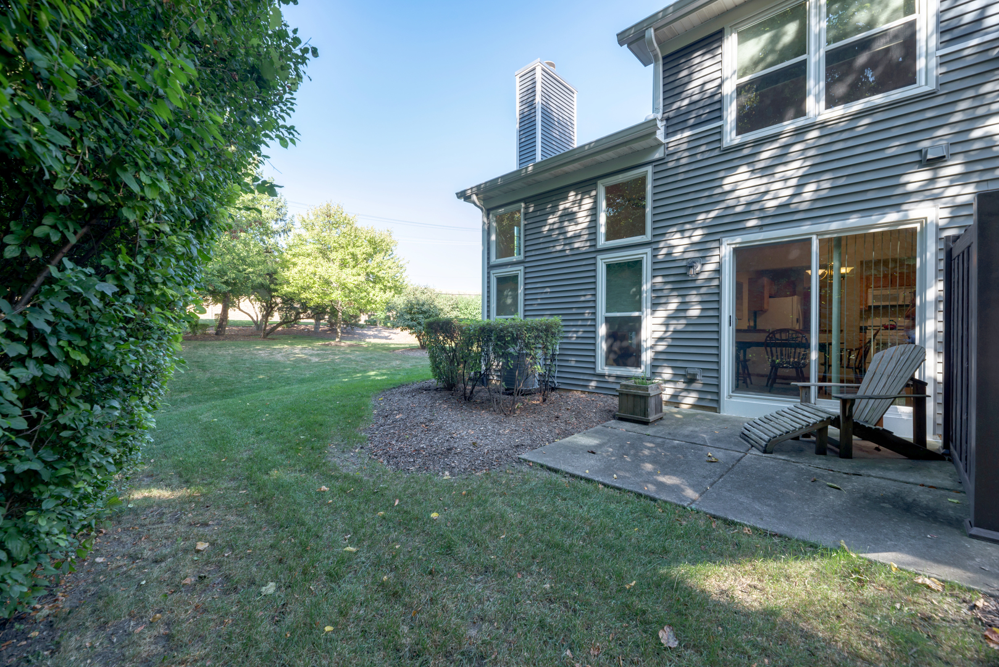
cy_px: 334
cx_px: 500
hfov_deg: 104.2
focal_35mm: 14
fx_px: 389
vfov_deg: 81.3
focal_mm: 14
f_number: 8
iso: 125
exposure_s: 1/4000
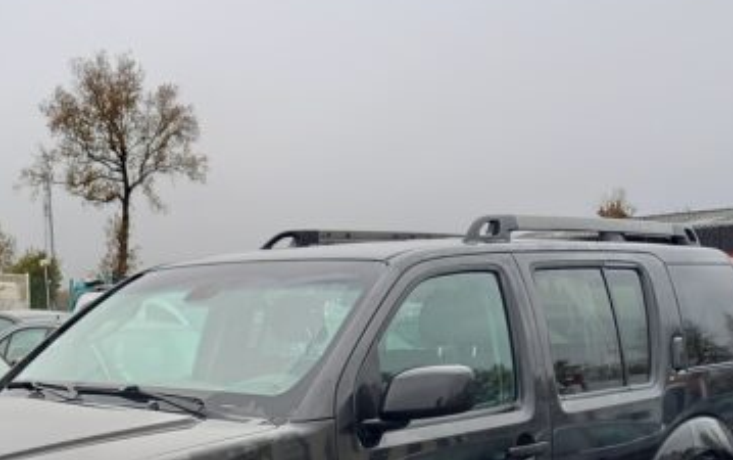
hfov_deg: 33.6
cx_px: 159
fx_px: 1180
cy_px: 585
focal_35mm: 59
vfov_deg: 20.3
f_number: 2
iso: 40
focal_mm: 4.6
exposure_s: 1/50
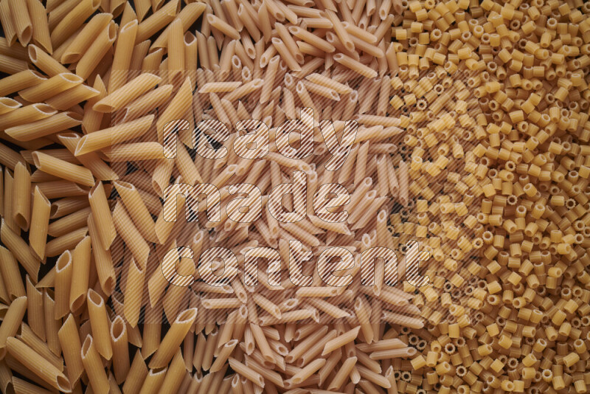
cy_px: 197
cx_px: 295
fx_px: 820
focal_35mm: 50
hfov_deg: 39.6
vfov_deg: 27.0
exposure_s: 1/100
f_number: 8
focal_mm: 50
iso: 160
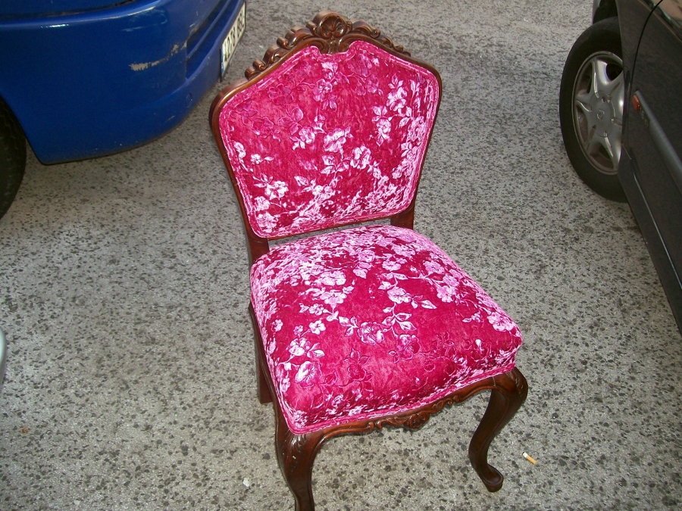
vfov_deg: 39.7
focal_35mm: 36
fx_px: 709
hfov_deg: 51.4
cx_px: 341
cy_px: 256
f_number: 2.7
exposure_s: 1/64
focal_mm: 6
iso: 80
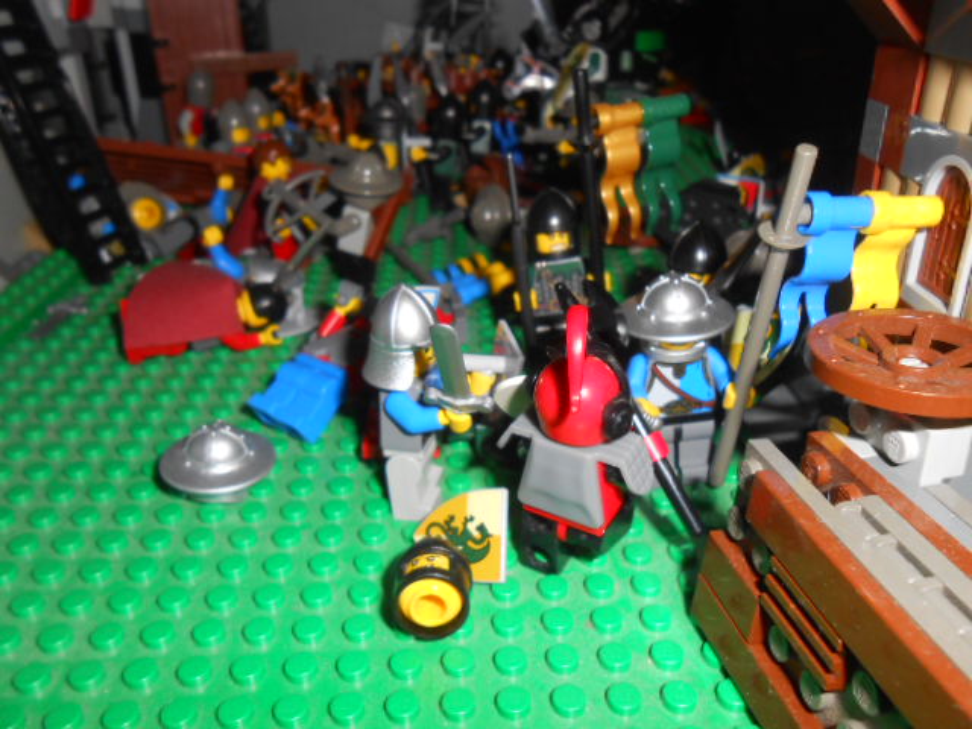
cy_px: 364
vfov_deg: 46.8
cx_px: 486
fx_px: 842
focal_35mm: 30
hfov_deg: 60.0
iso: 200
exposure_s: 1/25
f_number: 11.9
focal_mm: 5.3
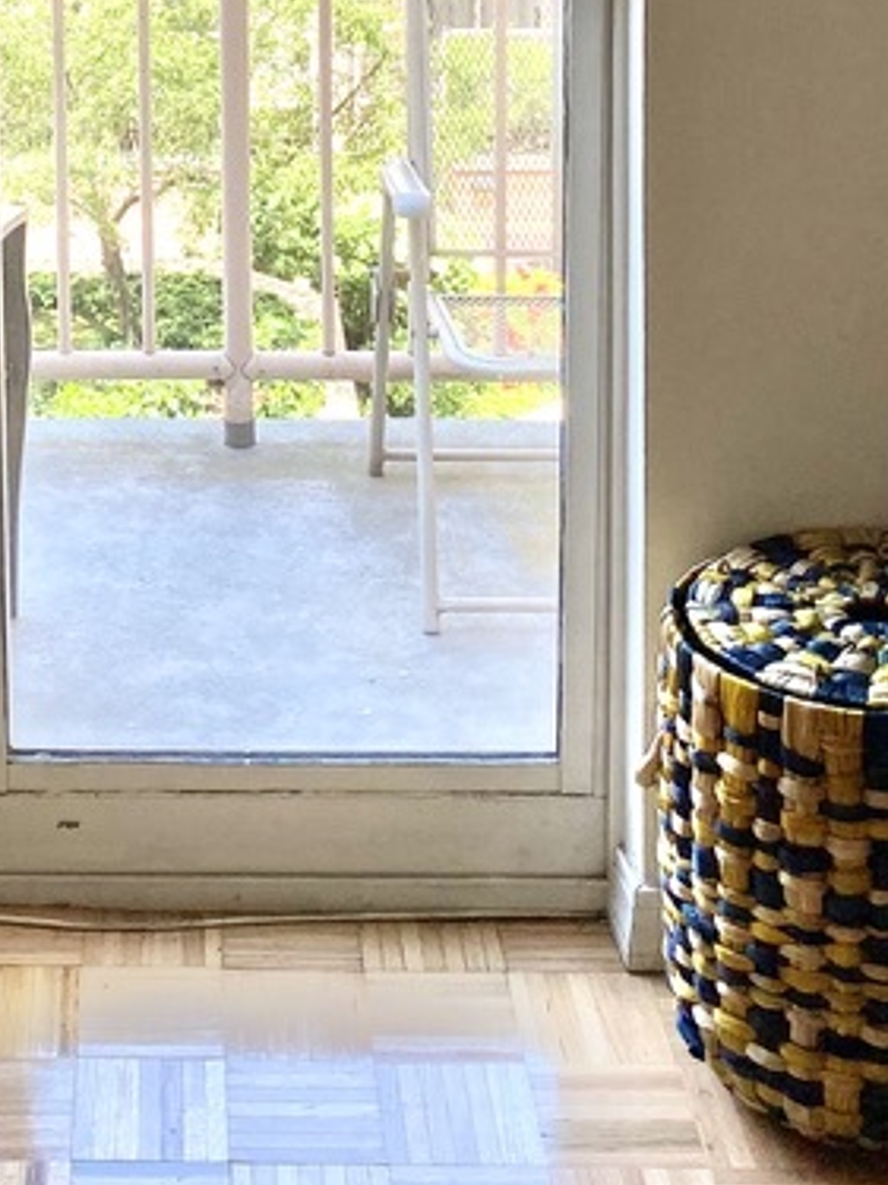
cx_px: 54
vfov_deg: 25.3
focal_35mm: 71
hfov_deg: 20.2
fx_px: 2430
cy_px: -145
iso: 40
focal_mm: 4.25
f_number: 1.8
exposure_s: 1/1016
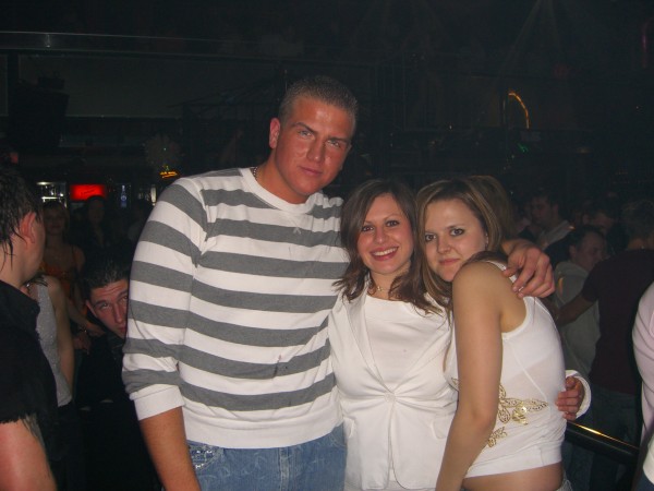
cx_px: 327
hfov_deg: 49.0
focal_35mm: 38
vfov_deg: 37.7
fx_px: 718
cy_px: 246
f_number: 2.8
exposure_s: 1/60
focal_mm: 7.9
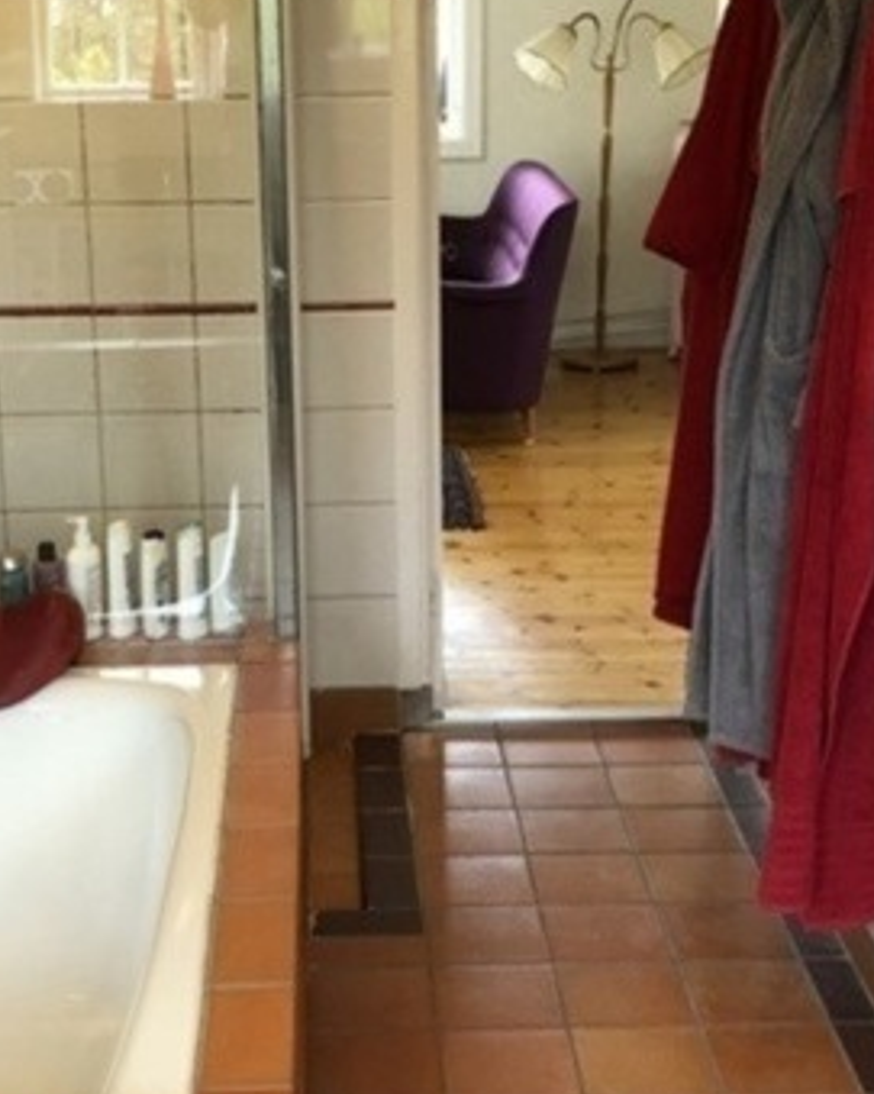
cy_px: 520
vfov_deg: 30.5
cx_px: 332
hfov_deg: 24.5
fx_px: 2006
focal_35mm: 62
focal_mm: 3.99
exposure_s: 1/17
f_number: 1.8
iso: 40
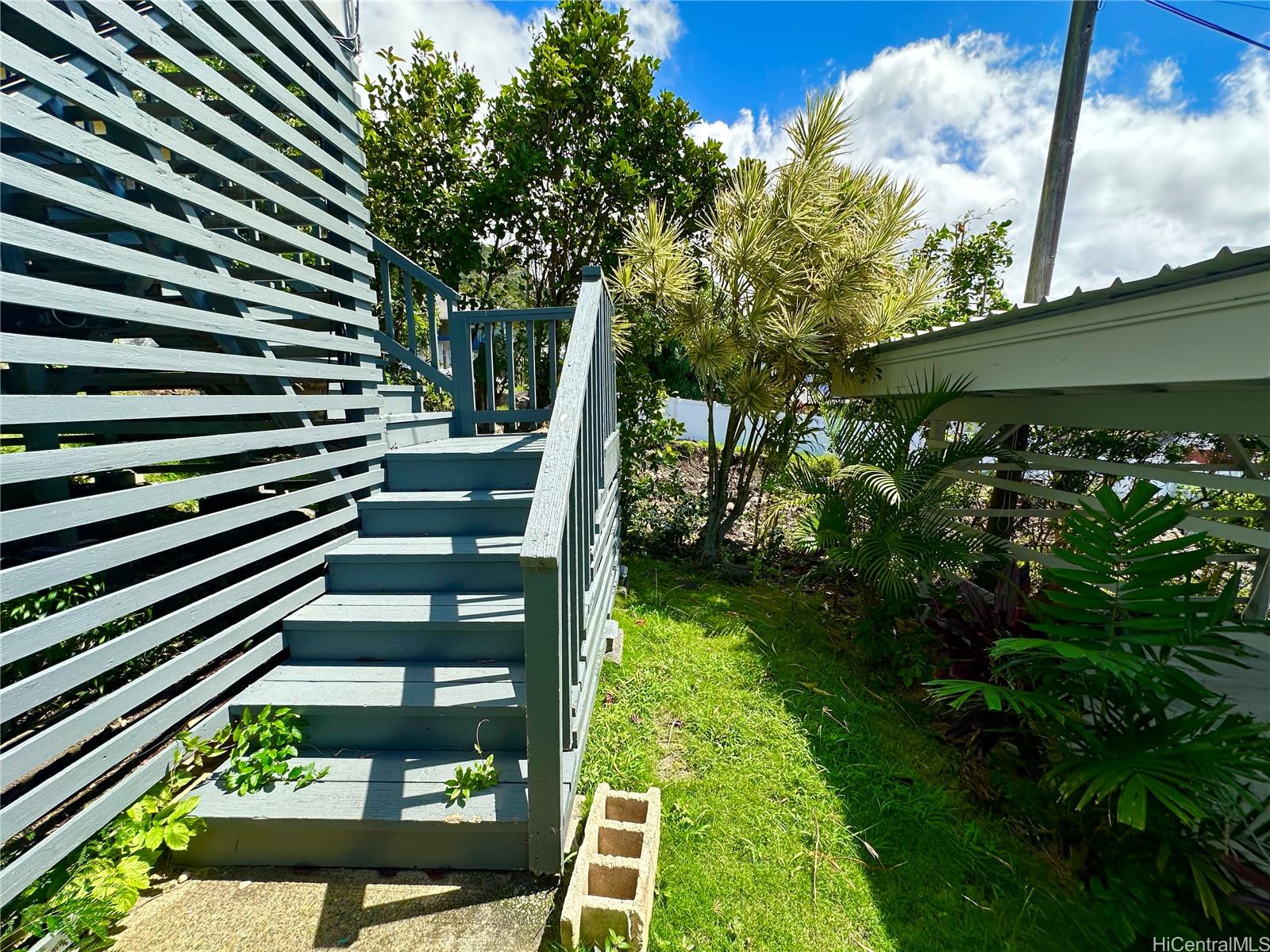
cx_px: 635
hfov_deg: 102.1
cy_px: 476
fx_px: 514
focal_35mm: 14
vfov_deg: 85.7
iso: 40
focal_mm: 2.22
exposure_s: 1/720
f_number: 2.2
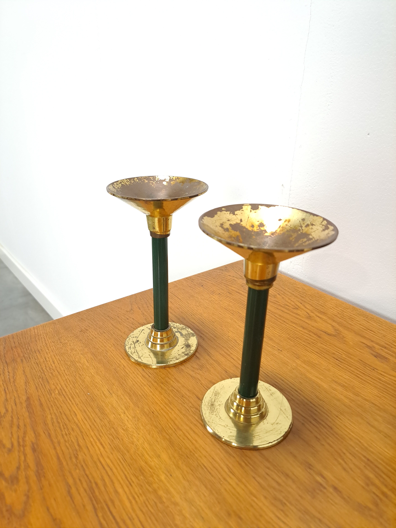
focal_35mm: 24
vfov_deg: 71.6
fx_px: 366
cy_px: 264
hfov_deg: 56.8
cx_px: 198
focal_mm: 5.23
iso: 400
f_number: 1.8
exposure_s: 1/50
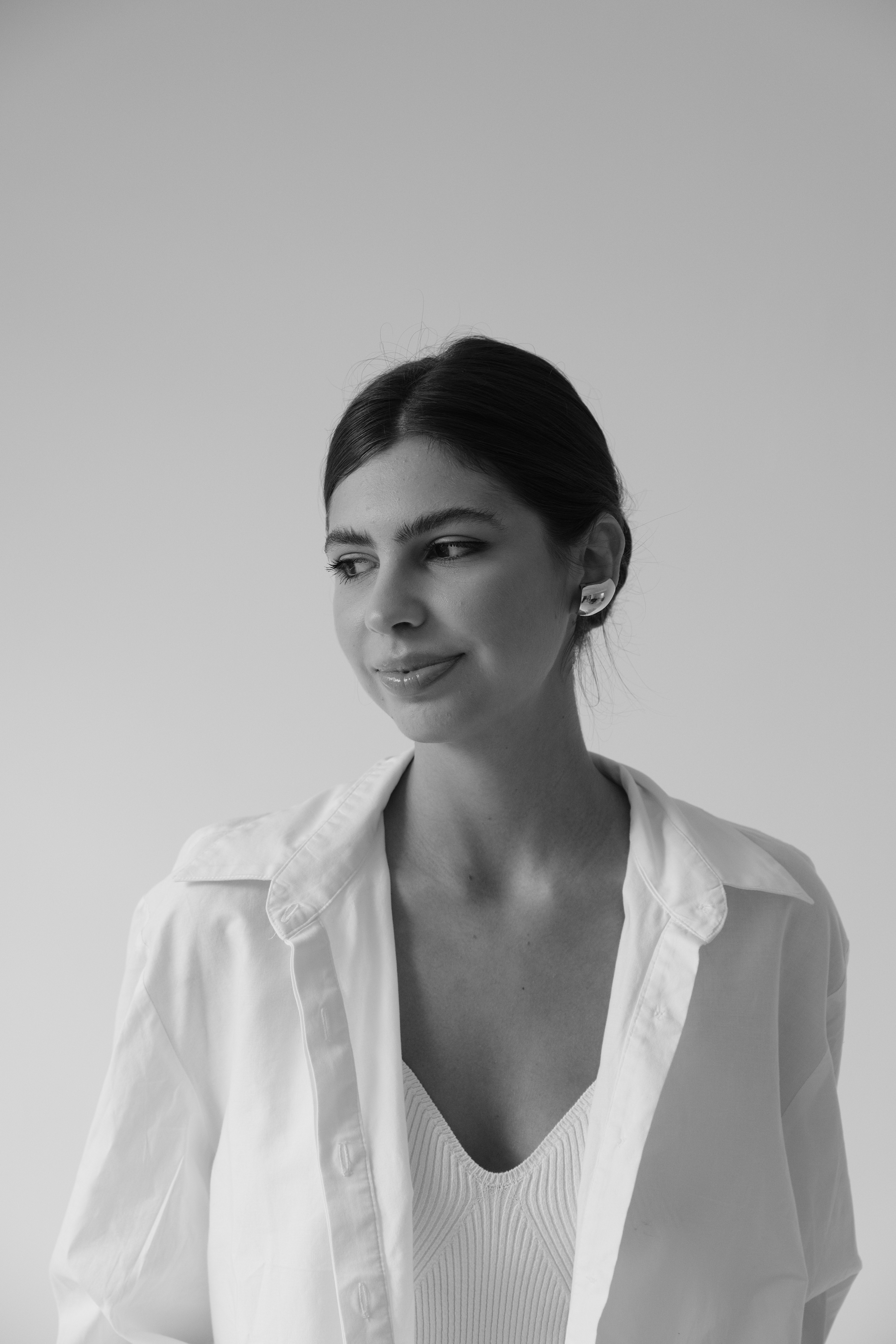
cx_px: 448
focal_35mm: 68
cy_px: 672
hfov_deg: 20.0
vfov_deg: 29.7
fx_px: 2538
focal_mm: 45.5
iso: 640
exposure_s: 1/640
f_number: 3.2
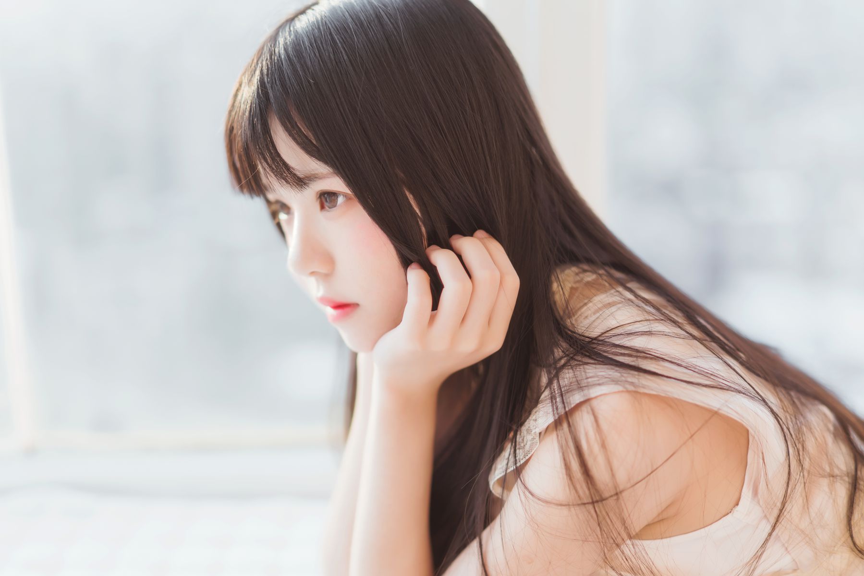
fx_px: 1200
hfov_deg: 39.6
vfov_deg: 27.0
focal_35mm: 50
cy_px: 288
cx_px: 432
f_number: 1.4
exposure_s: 1/320
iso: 125
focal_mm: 50
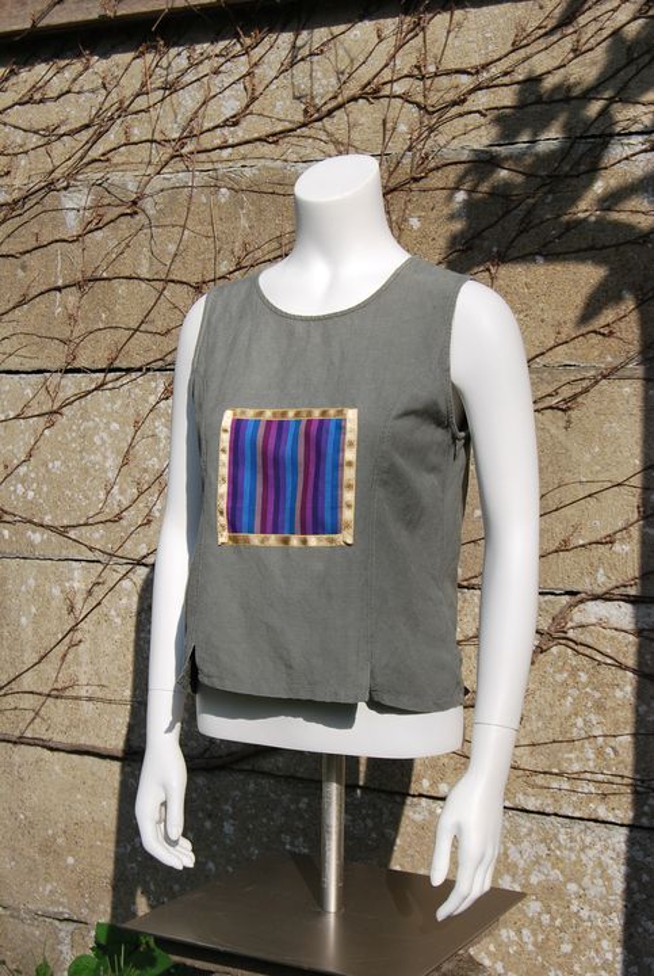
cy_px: 488
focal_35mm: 57
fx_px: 1546
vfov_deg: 35.0
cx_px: 327
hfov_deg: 23.9
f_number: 9
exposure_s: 1/320
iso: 100
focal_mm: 38
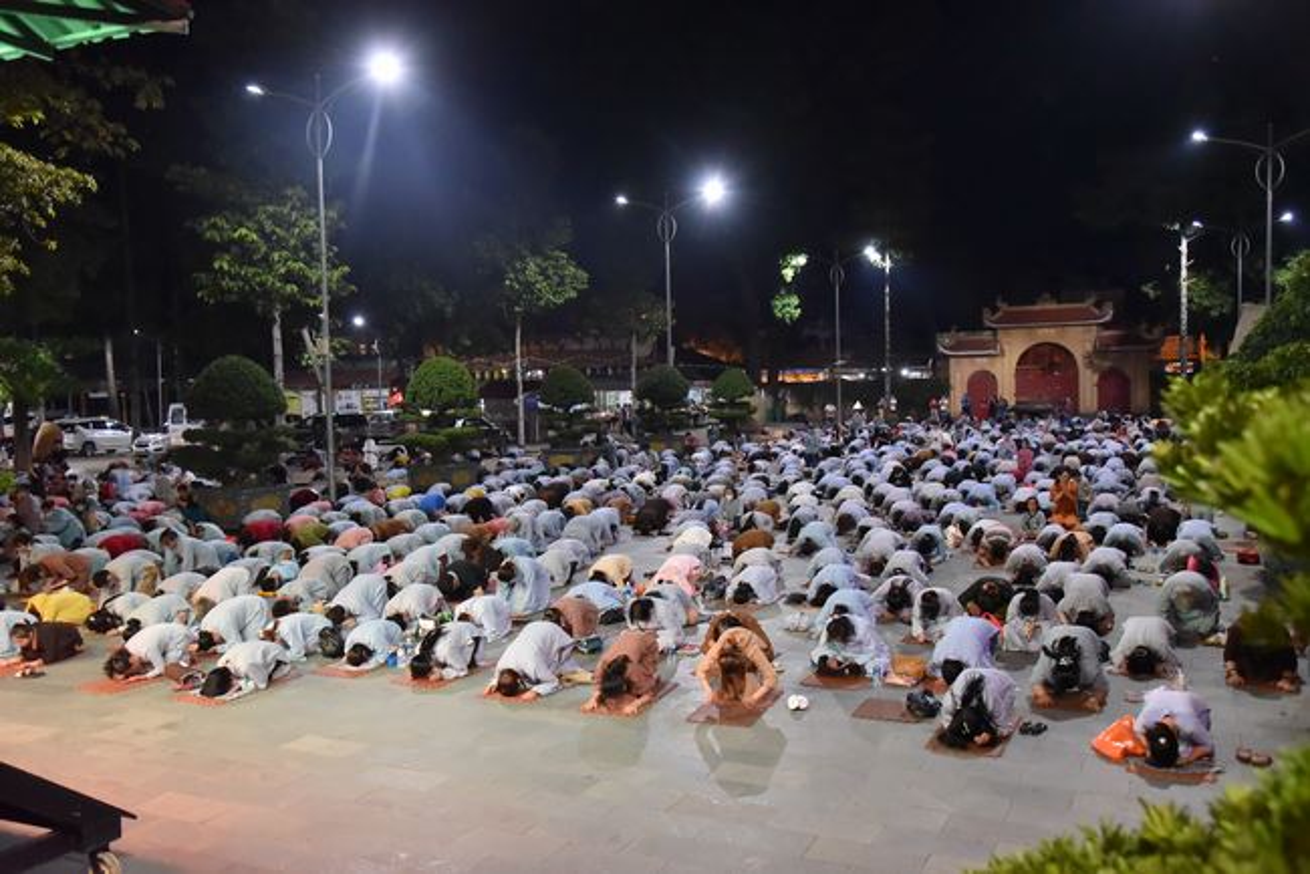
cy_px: 437
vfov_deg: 42.4
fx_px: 1129
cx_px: 655
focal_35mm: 31
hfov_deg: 60.3
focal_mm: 31
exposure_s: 1/160
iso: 5000
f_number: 4.5
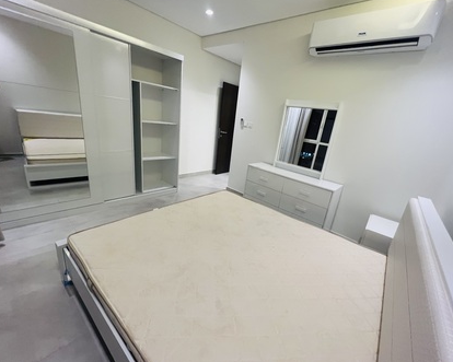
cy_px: 180
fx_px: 188
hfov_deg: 100.6
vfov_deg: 88.0
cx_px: 239
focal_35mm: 14
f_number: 1.8
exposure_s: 1/50
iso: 250
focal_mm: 1.57
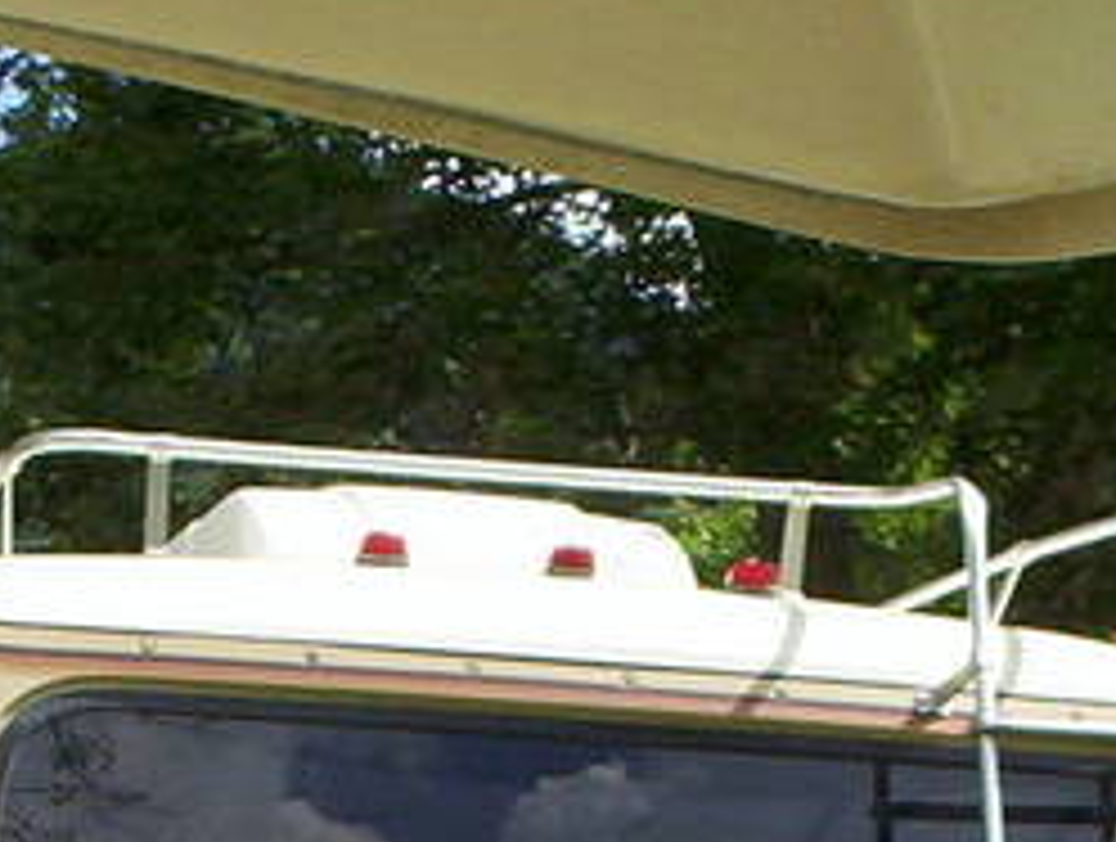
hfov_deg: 15.8
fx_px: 4005
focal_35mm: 124
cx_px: 216
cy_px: 1245
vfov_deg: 11.5
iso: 100
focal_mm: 4.99
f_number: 4.5
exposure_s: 1/474
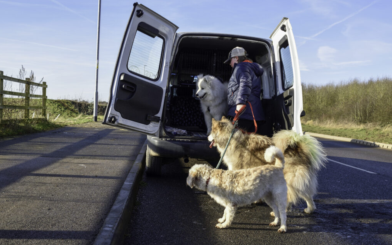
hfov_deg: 54.0
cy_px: 118
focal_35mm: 36
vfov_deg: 35.3
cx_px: 197
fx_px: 385
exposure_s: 1/320
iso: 250
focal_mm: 35
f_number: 8
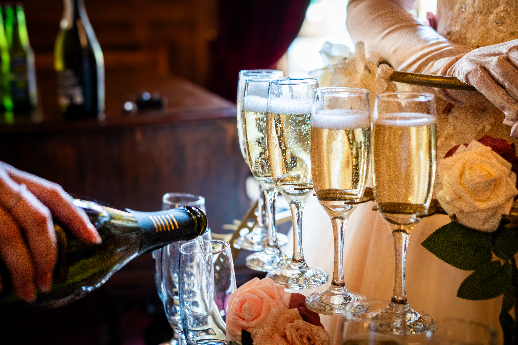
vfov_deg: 27.0
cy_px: 172
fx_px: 719
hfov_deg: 39.6
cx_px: 259
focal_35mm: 50
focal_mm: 50
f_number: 3.2
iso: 1600
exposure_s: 1/40
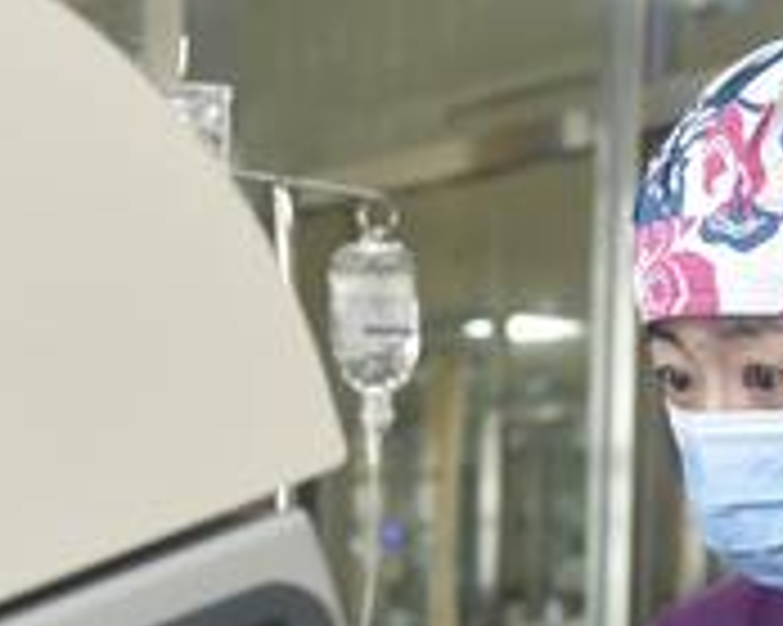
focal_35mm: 83
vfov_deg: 17.6
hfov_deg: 22.9
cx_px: 274
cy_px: 741
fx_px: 1922
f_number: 2.8
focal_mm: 24
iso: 200
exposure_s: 1/25
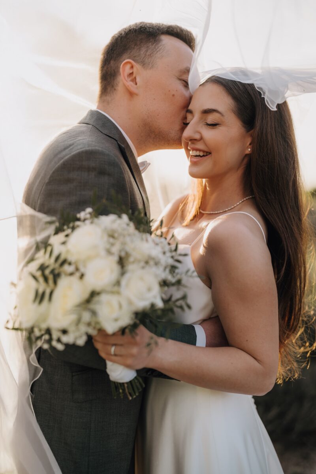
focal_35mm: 50
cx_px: 158
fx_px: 658
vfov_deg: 39.6
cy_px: 237
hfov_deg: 27.0
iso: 160
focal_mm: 50
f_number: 1.6
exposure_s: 1/2000
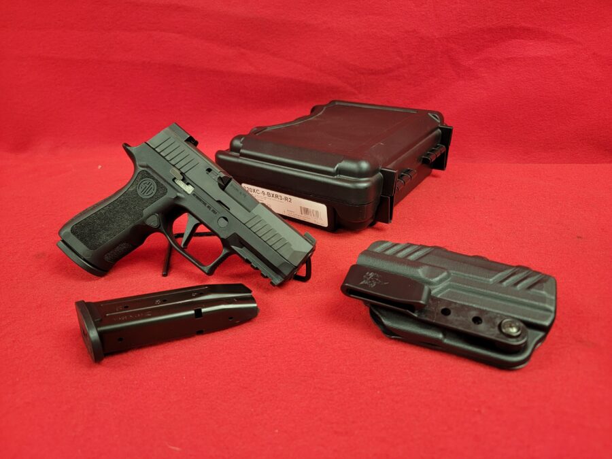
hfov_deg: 71.6
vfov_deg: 56.8
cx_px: 306
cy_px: 230
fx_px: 424
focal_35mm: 24
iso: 160
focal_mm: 6.7
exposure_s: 1/60
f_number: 1.8
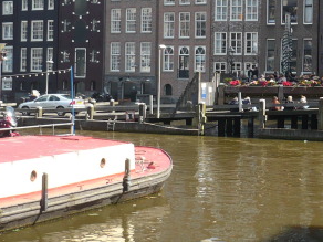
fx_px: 784
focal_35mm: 84
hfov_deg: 22.9
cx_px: 263
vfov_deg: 17.4
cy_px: 36
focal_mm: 6
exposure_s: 1/500
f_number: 2.9
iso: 100
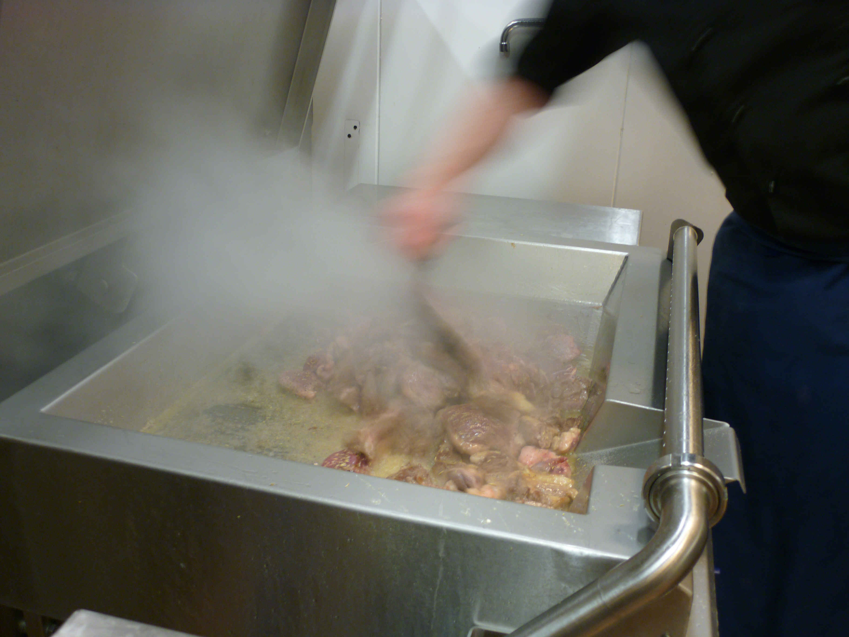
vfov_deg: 42.9
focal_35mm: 33
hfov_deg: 55.4
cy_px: 318
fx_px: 809
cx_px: 424
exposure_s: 1/8
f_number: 2.8
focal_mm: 5.5
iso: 80
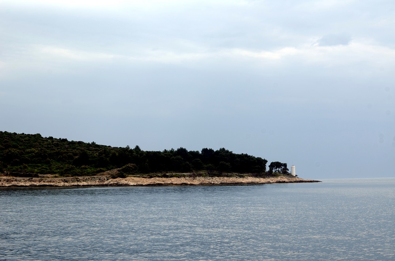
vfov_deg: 25.6
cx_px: 198
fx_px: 575
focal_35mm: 52
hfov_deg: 37.9
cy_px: 130
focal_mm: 35
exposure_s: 1/250
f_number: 8
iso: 100
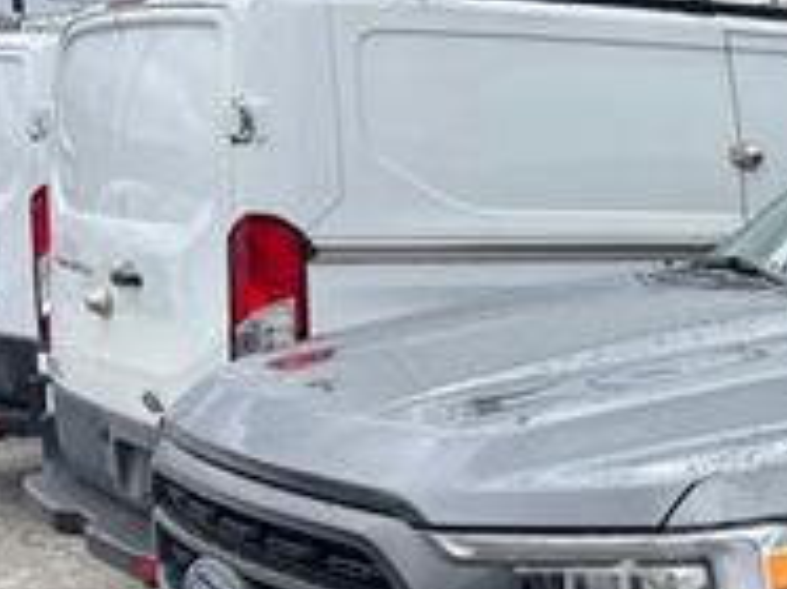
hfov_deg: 24.2
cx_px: 1035
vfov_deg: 20.8
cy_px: 442
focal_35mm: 70
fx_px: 1590
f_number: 1.5
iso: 50
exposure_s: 1/1183
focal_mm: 5.7
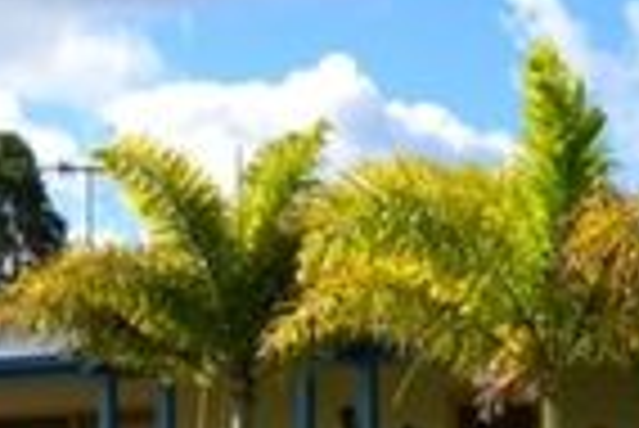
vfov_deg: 9.8
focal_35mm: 139
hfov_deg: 14.7
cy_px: 453
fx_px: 2470
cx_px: 225
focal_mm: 28
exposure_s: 1/400
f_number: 11
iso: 400
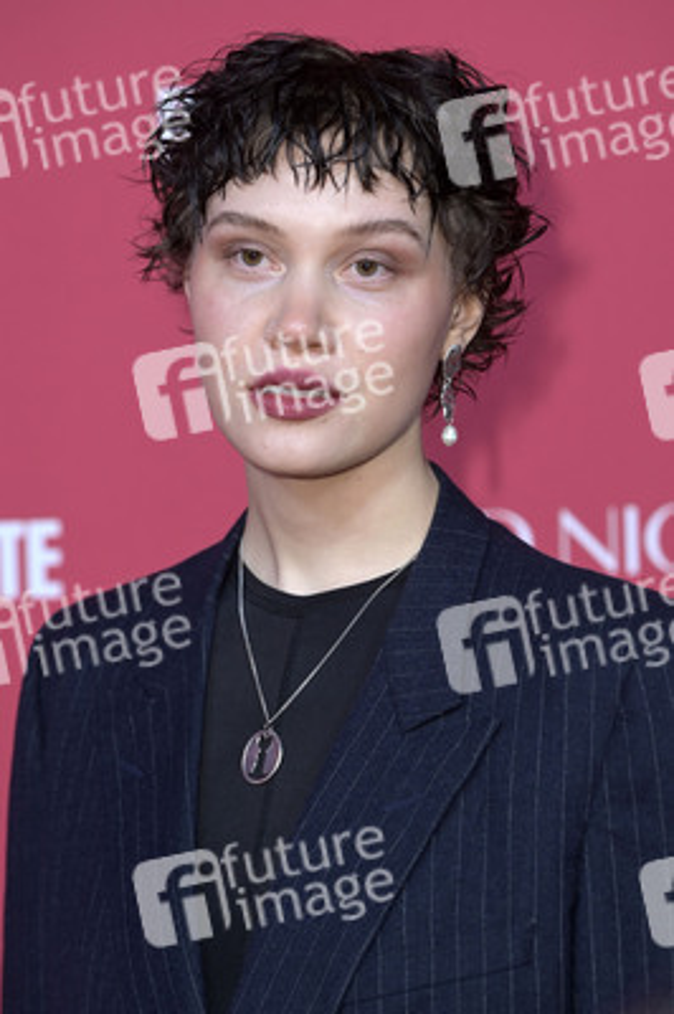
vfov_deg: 14.2
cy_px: 507
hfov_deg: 9.4
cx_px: 337
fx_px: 4079
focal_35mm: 145
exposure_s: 1/400
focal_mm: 145
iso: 1600
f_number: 5
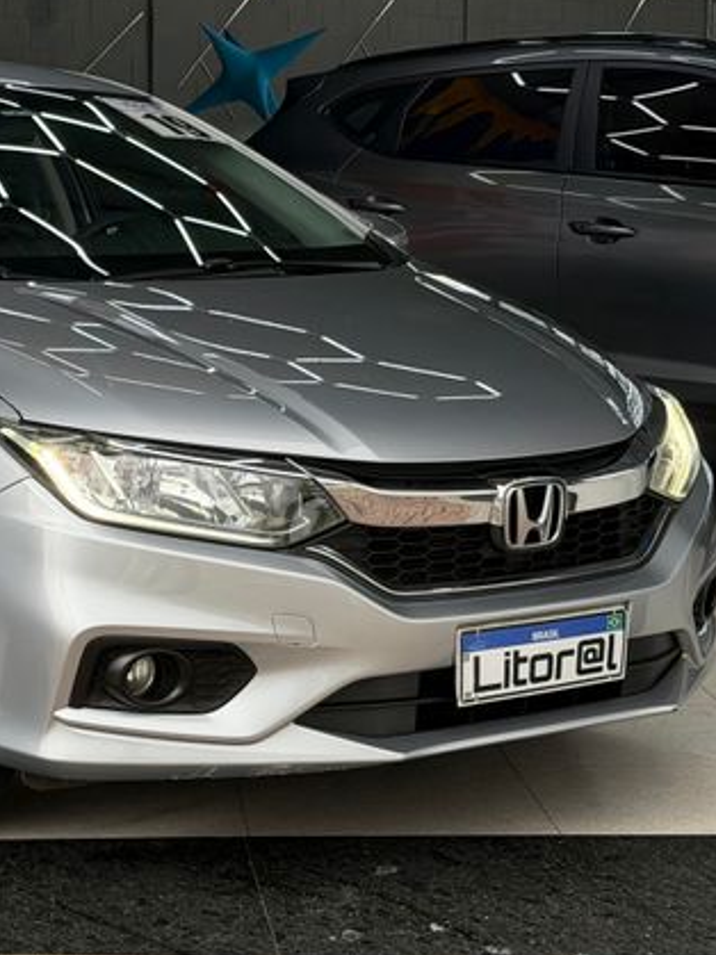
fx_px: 2428
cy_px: 406
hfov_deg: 16.5
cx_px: 68
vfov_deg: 22.2
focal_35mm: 88
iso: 50
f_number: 1.78
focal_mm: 6.76
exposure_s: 1/206
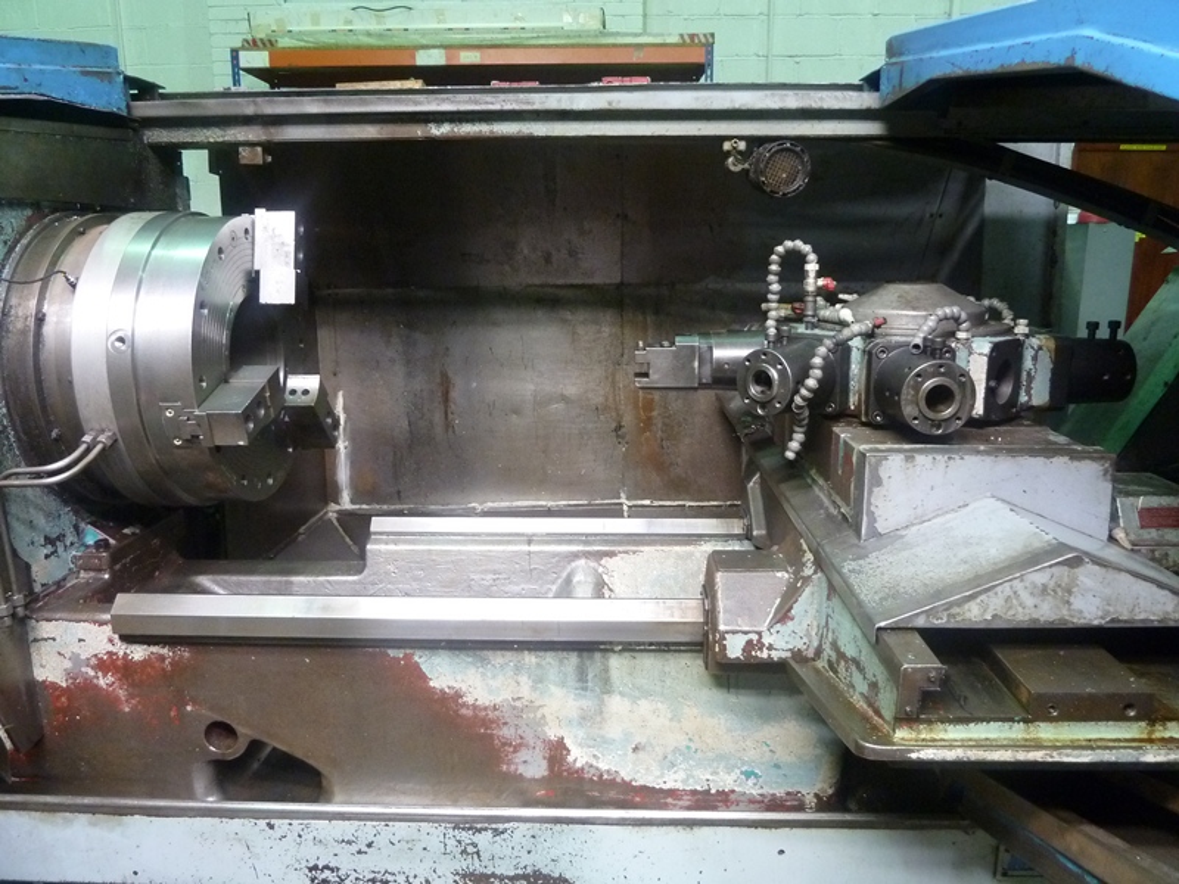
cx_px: 590
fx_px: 851
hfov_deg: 69.4
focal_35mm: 25
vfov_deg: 54.9
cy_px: 442
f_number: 3.3
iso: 400
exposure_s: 1/8
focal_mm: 4.1
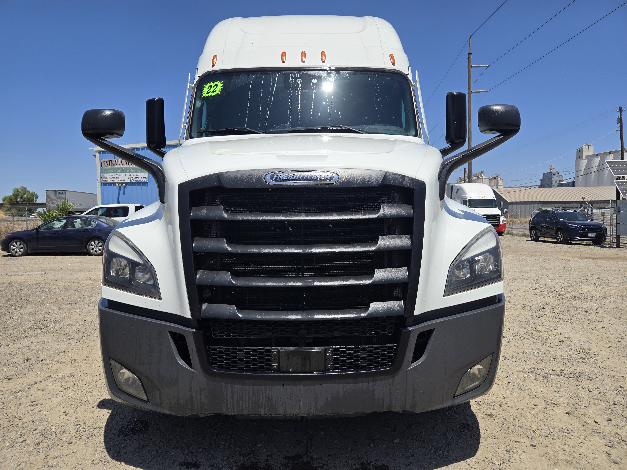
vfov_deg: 58.9
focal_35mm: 23
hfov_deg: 73.9
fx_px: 417
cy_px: 235
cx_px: 314
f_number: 1.8
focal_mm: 5.4
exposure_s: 1/2371
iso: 25
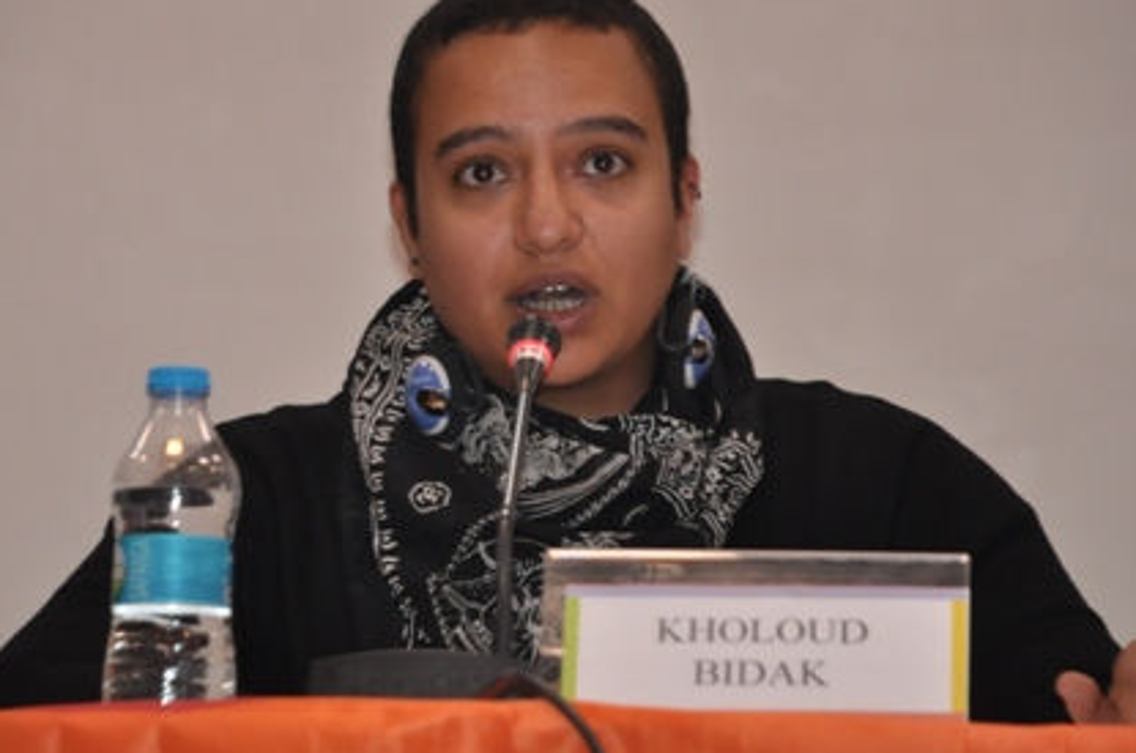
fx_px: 7832
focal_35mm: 249
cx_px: 526
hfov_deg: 8.3
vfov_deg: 5.5
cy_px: 341
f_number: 5.6
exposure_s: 1/60
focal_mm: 125
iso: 1000
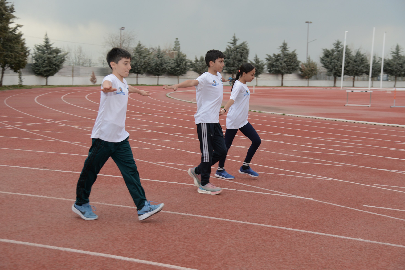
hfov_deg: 41.9
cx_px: 202
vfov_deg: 28.6
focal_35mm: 47
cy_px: 134
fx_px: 529
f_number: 5
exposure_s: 1/250
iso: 500
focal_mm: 46
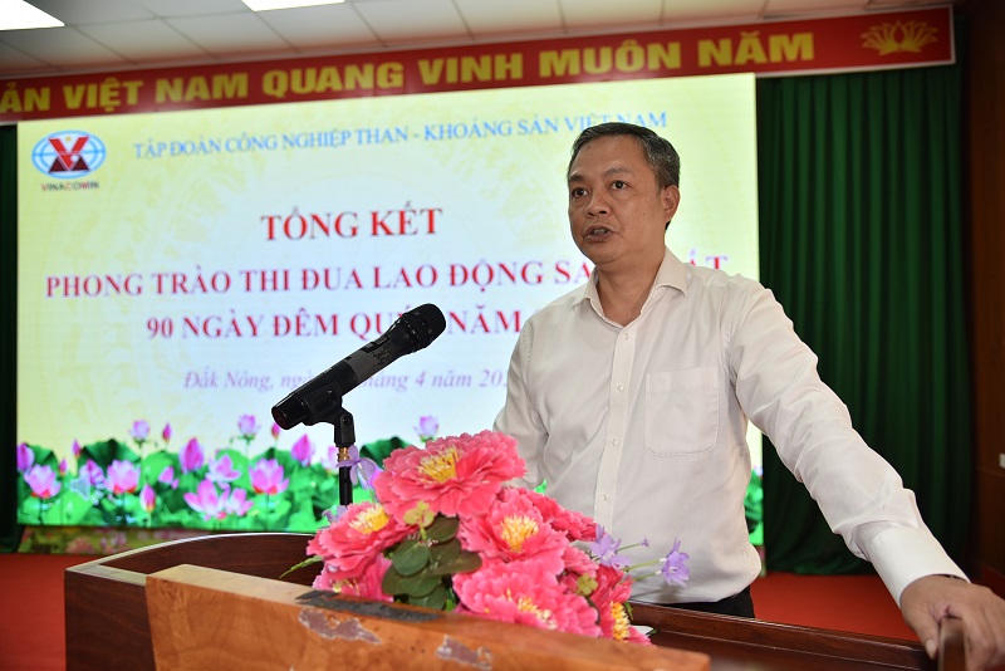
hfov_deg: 61.9
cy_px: 336
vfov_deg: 43.6
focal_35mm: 30
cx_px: 502
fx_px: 838
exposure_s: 1/80
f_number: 4
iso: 200
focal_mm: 30
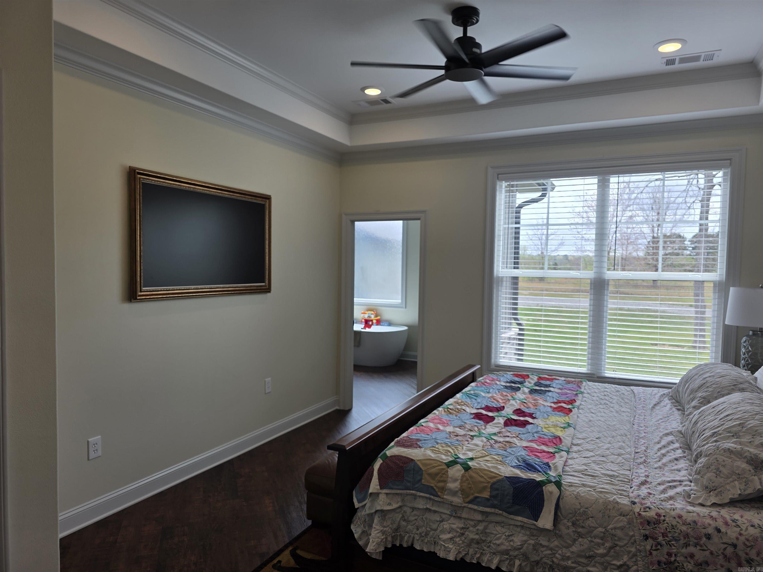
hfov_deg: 73.9
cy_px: 286
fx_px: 507
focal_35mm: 23
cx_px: 382
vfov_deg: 58.9
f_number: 1.7
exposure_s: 1/159
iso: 12
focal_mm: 6.3
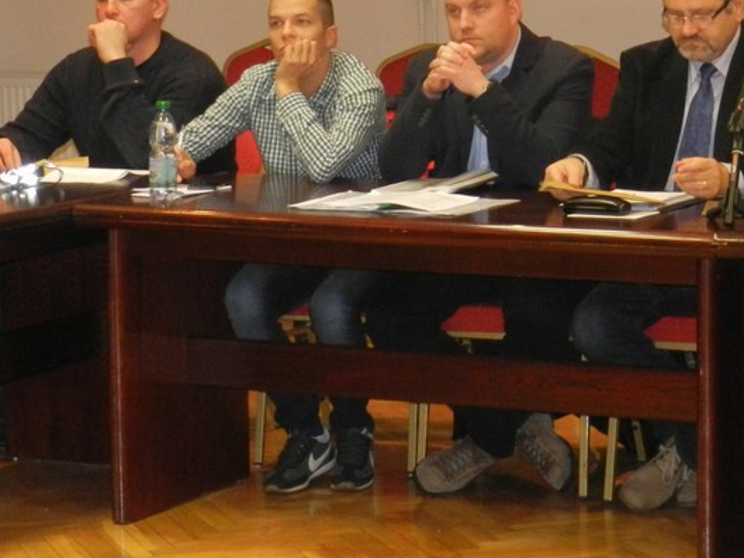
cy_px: 90
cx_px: 624
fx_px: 3160
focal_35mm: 147
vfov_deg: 10.1
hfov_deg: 13.3
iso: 800
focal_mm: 13.5
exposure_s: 1/30
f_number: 4.8
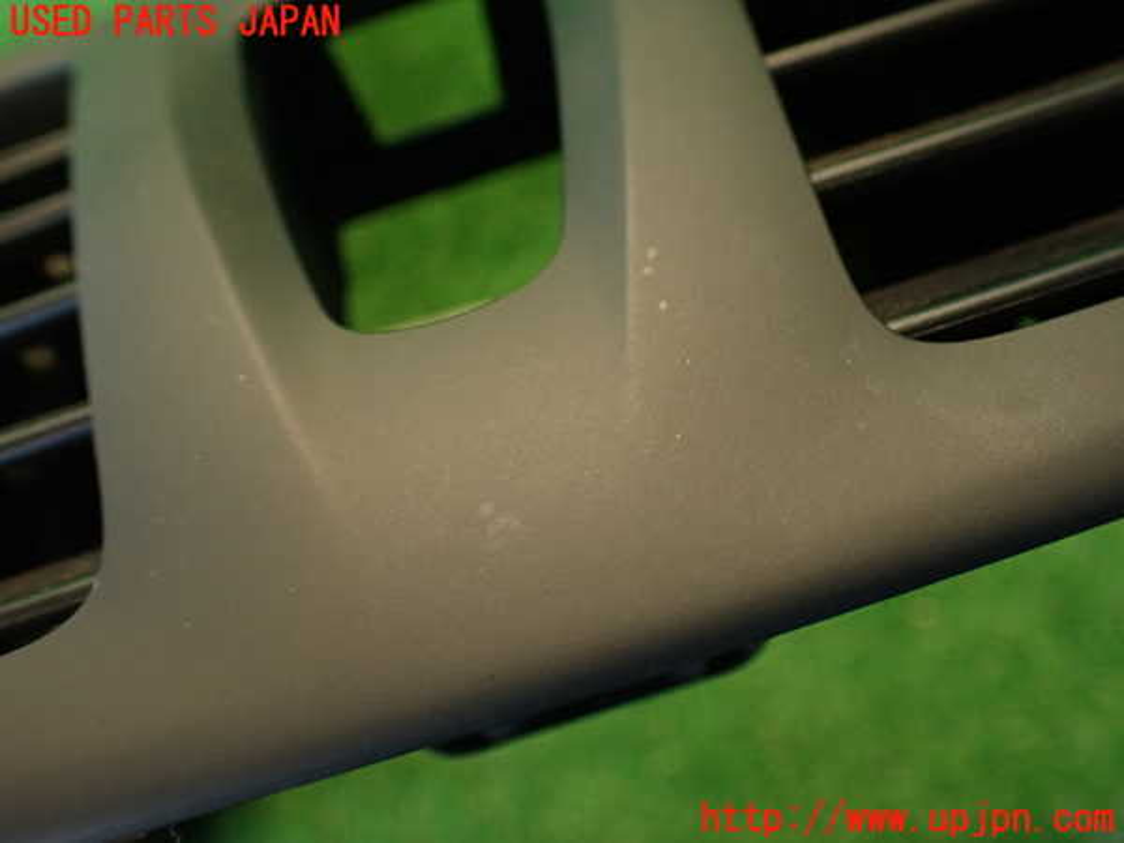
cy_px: 422
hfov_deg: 56.8
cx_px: 562
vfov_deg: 44.2
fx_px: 1039
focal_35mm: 32
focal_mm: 5.79
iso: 320
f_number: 2.4
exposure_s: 1/30
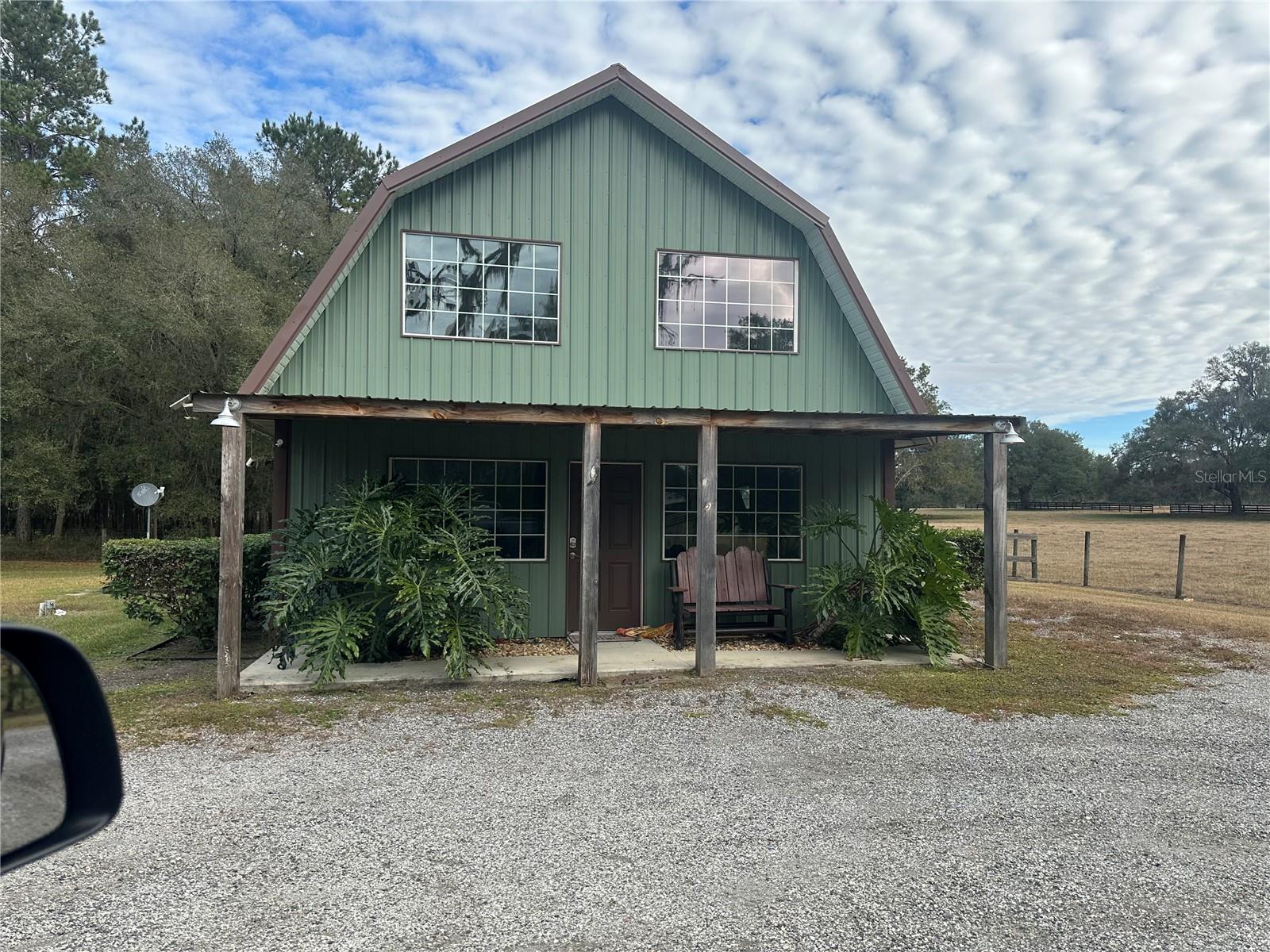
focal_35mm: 24
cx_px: 635
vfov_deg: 56.8
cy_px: 476
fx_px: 881
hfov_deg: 71.6
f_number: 1.78
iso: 80
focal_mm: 6.86
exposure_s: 1/2469
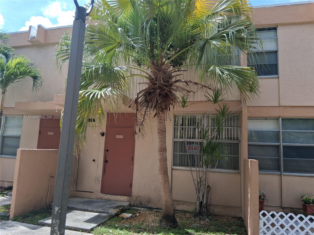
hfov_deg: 67.3
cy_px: 118
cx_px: 157
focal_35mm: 26
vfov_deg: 53.1
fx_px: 236
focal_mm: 3.98
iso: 25
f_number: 1.8
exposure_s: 1/543
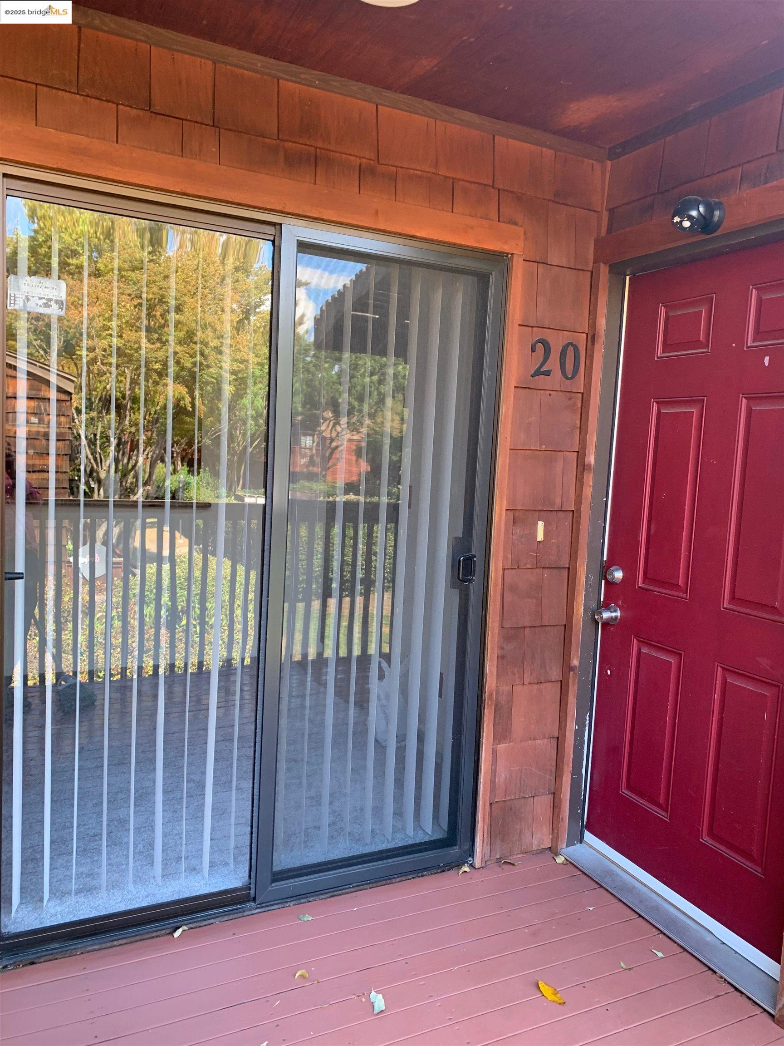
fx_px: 785
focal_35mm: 26
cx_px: 392
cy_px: 523
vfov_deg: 67.3
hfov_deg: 53.1
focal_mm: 4.25
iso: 100
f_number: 1.8
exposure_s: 1/118
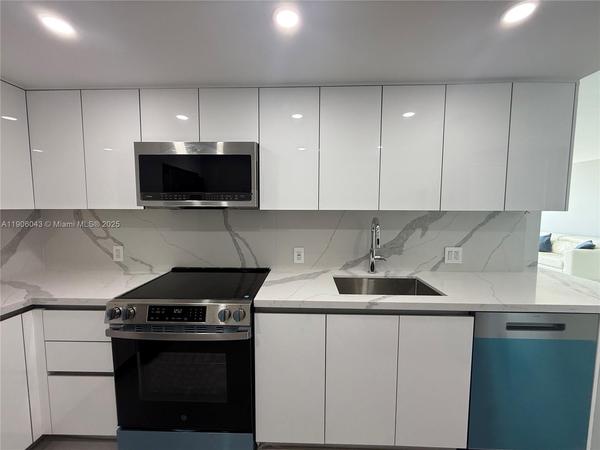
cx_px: 300
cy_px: 225
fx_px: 243
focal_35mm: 14
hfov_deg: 102.1
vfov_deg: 85.7
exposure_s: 1/99
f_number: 2.2
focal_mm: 2.22
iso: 160
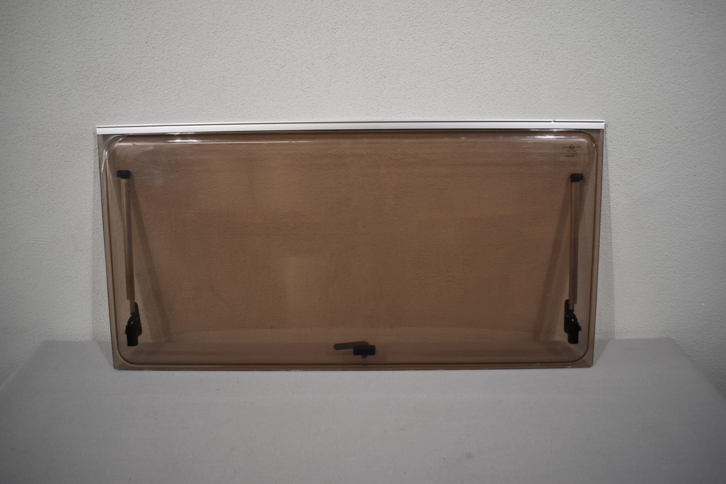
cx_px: 363
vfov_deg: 47.9
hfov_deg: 67.4
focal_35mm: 27
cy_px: 242
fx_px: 544
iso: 400
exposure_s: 1/250
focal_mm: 18
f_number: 4
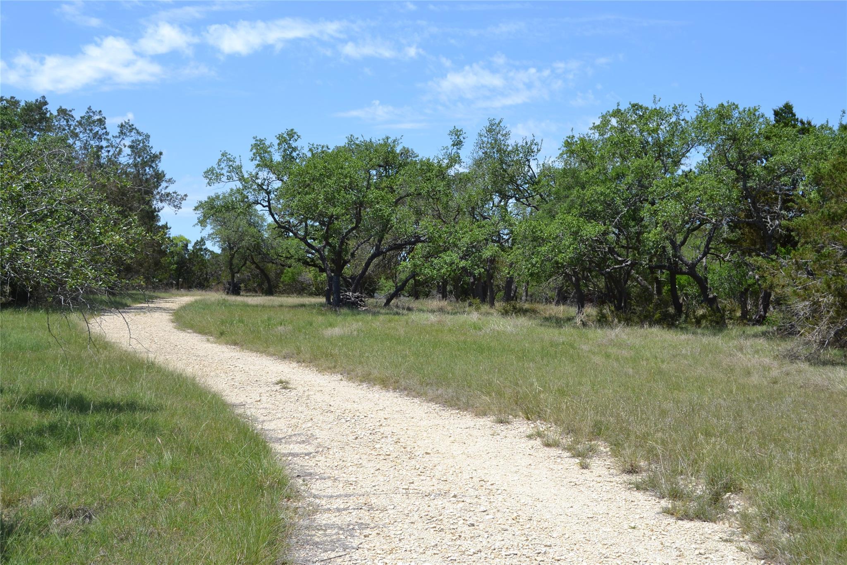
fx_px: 988
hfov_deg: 46.4
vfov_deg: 31.9
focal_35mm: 42
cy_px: 282
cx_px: 424
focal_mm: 28
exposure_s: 1/250
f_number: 8
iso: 100
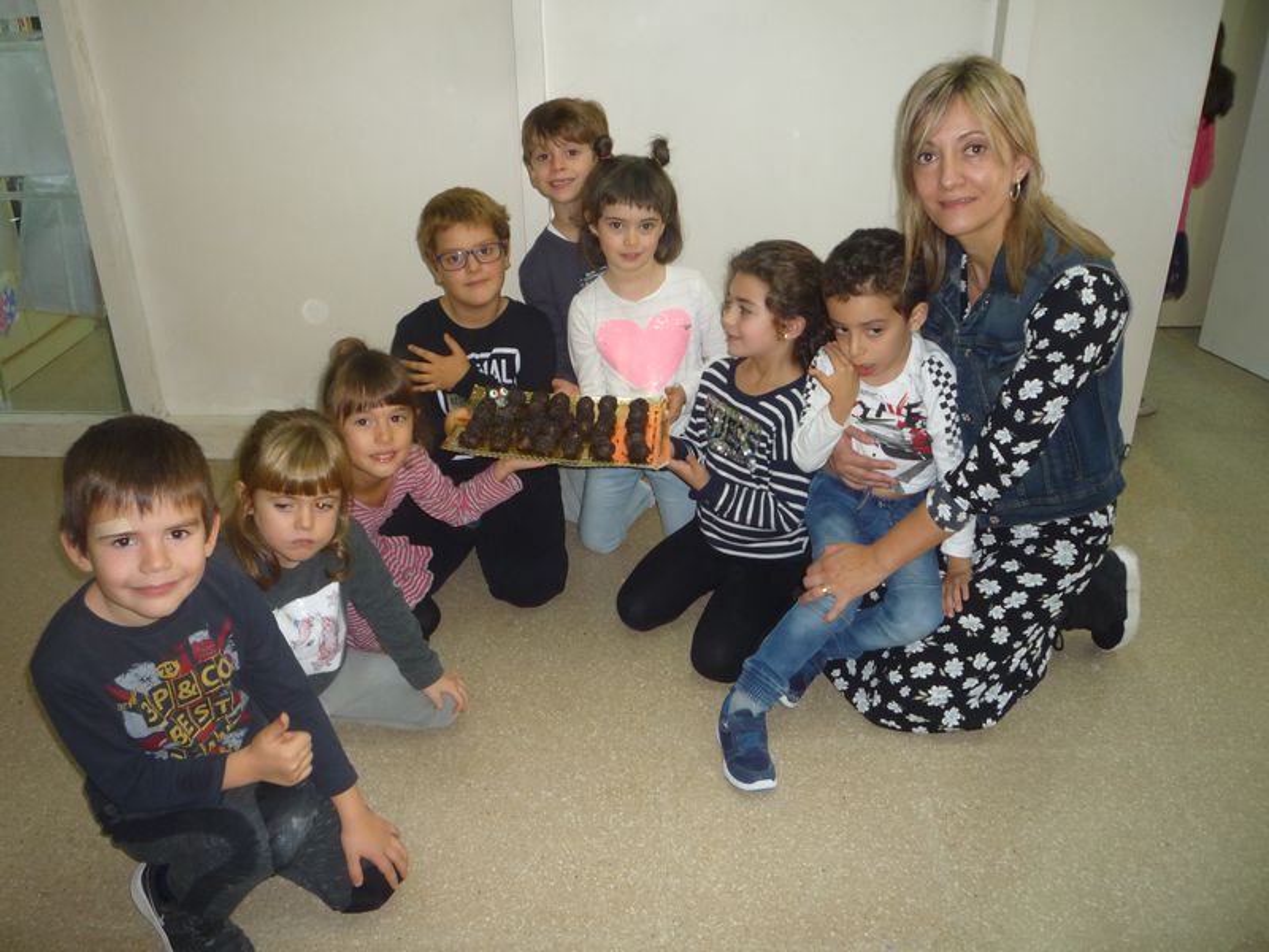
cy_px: 476
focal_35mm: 30
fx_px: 1100
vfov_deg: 46.8
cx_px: 634
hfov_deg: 60.0
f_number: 3.3
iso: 200
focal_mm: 5.2
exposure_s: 1/30
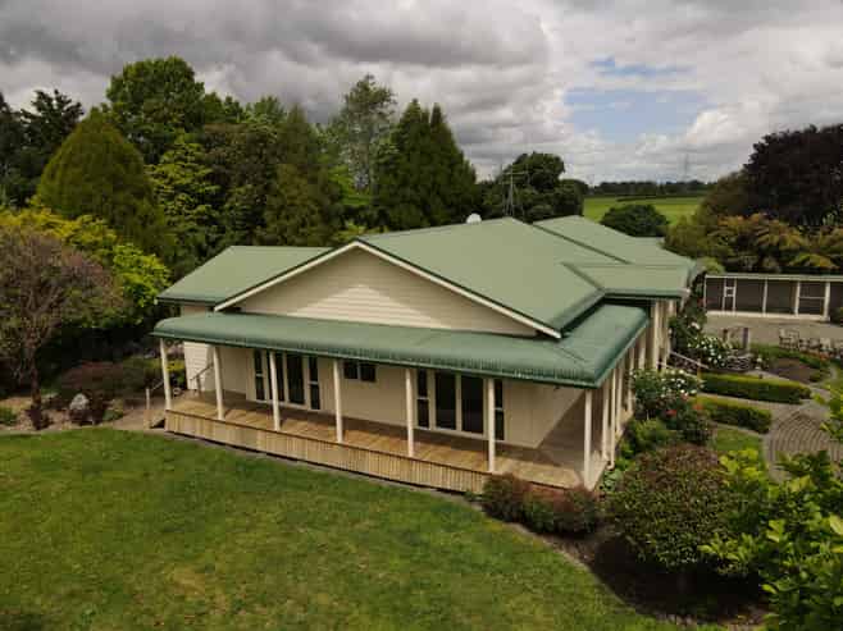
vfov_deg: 56.8
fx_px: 584
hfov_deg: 71.6
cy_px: 316
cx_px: 422
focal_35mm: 24
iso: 100
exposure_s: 1/1250
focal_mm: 4.5
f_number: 2.8
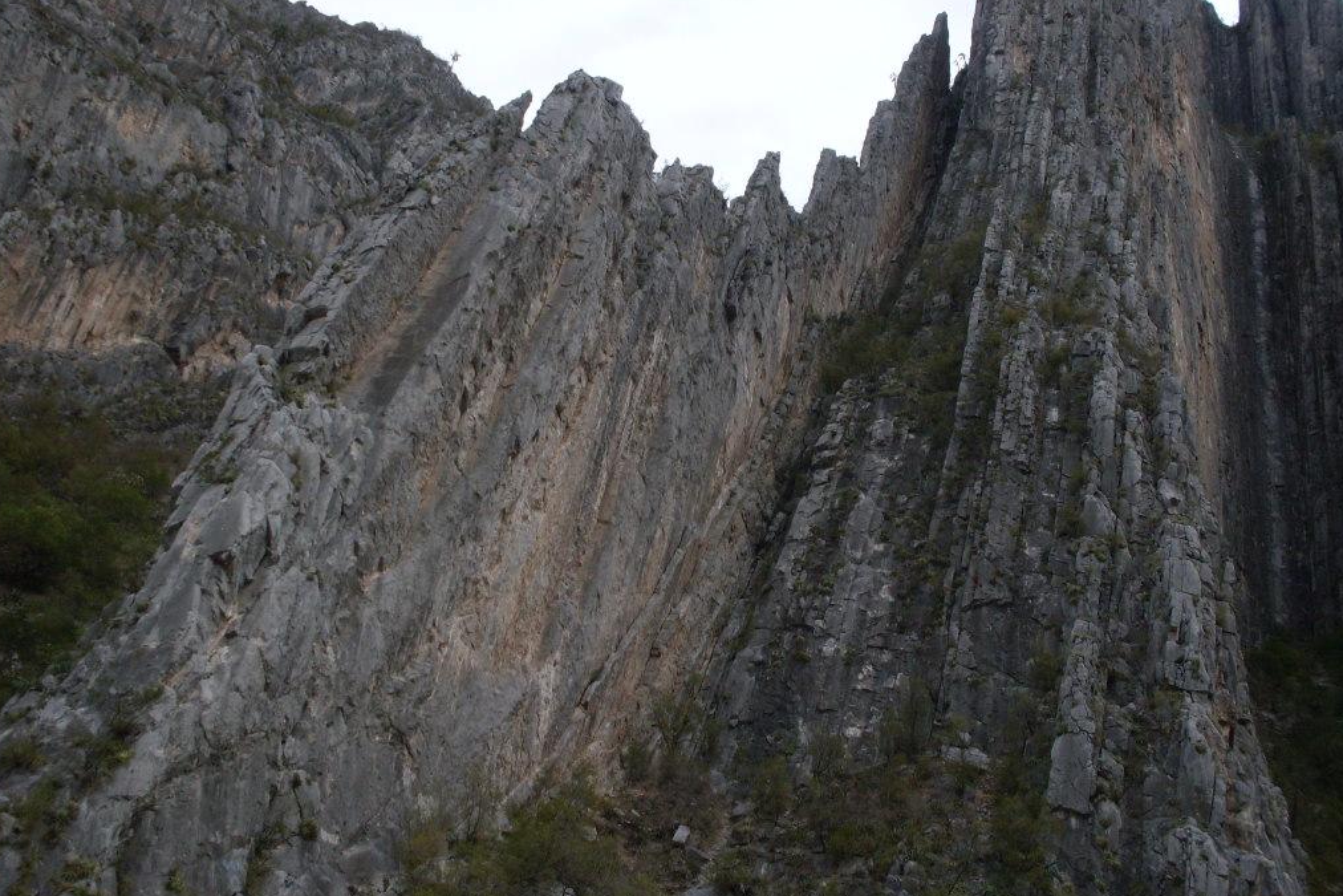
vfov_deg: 33.4
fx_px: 1492
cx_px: 668
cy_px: 415
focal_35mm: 40
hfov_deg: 48.5
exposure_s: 1/250
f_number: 8.4
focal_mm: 6.3
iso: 80
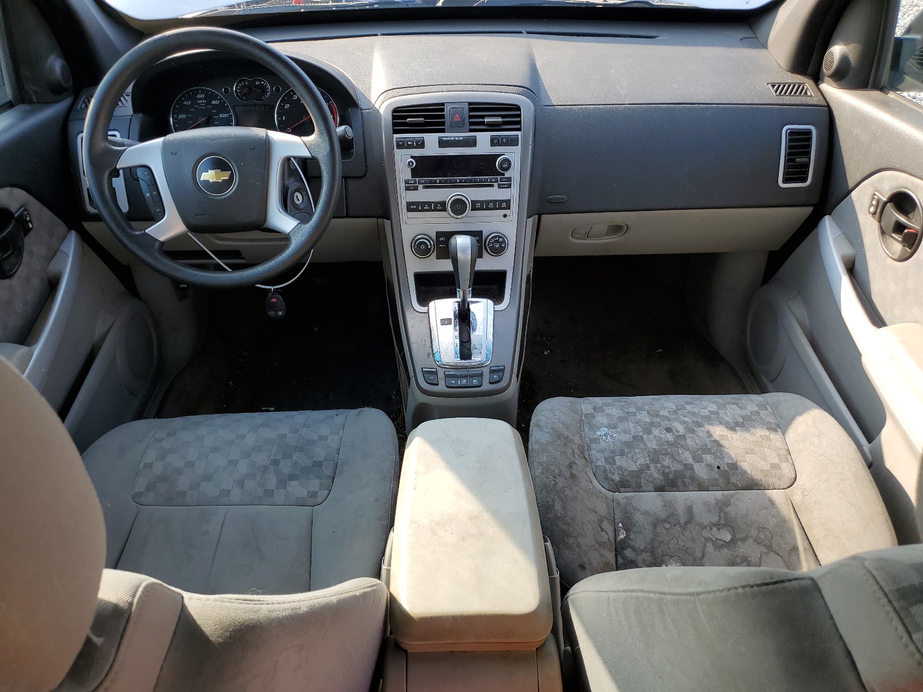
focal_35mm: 26
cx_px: 462
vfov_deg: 53.1
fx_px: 693
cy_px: 346
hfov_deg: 67.3
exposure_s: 1/400
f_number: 1.5
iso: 50
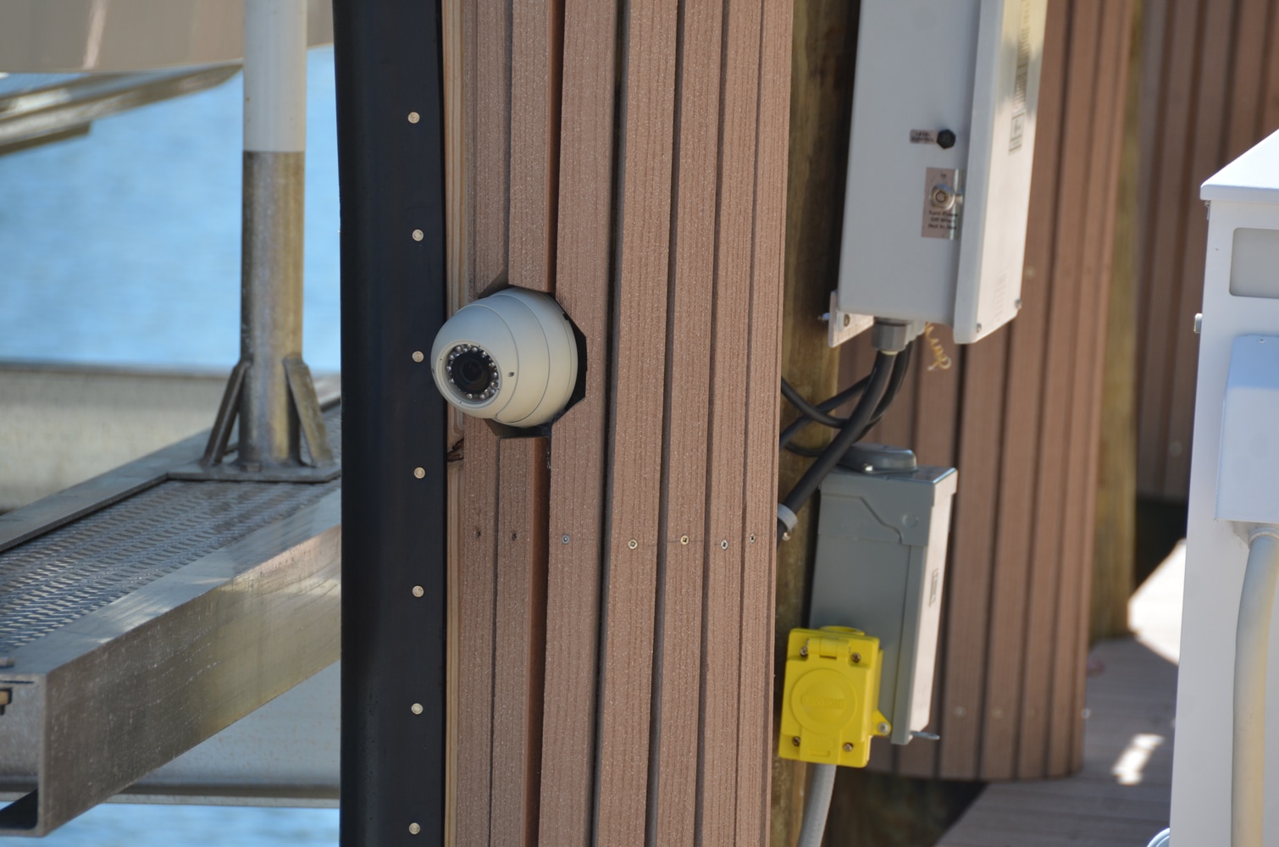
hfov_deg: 6.9
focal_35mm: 300
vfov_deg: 4.6
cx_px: 640
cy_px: 424
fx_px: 10636
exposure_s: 1/500
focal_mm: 200
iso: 250
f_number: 5.6
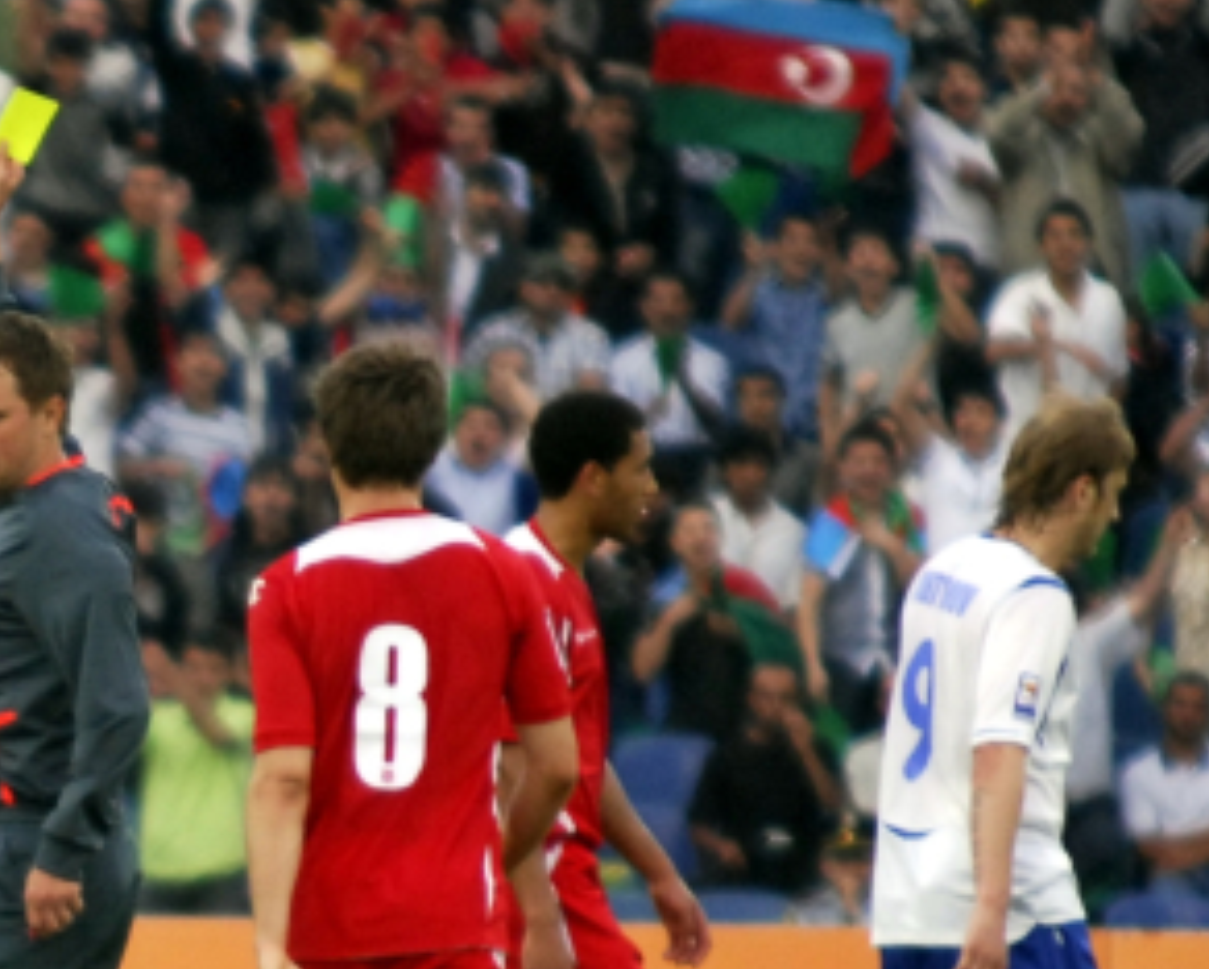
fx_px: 22808
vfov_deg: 2.4
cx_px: -29
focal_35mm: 637
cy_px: 663
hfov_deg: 3.0
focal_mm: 200
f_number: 2.8
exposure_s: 1/800
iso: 500
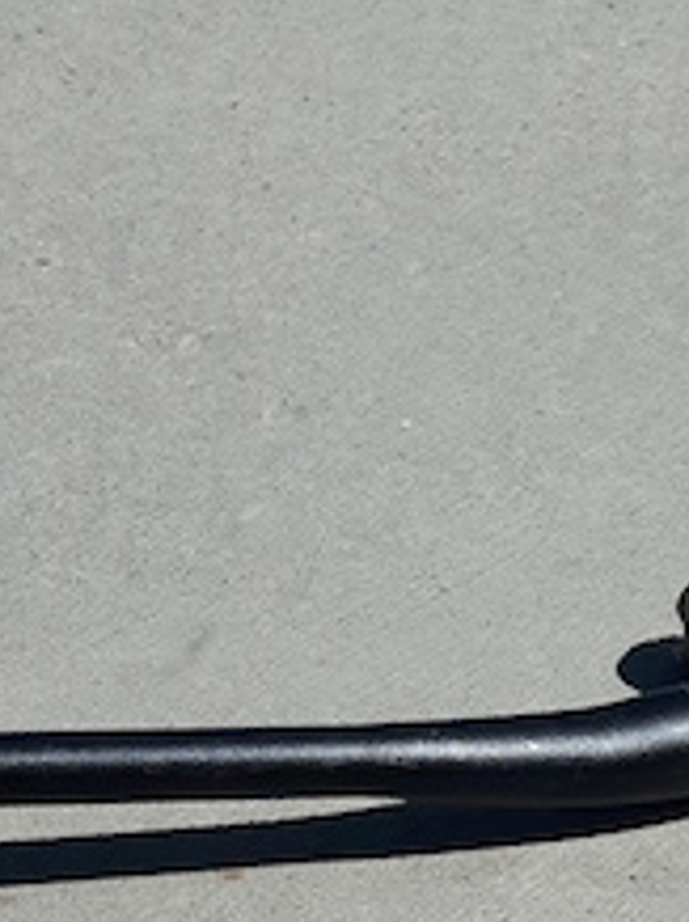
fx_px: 3031
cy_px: 833
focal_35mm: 114
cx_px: 583
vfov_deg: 17.0
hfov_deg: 12.9
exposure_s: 1/2469
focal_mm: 3.7
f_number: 1.9
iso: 40
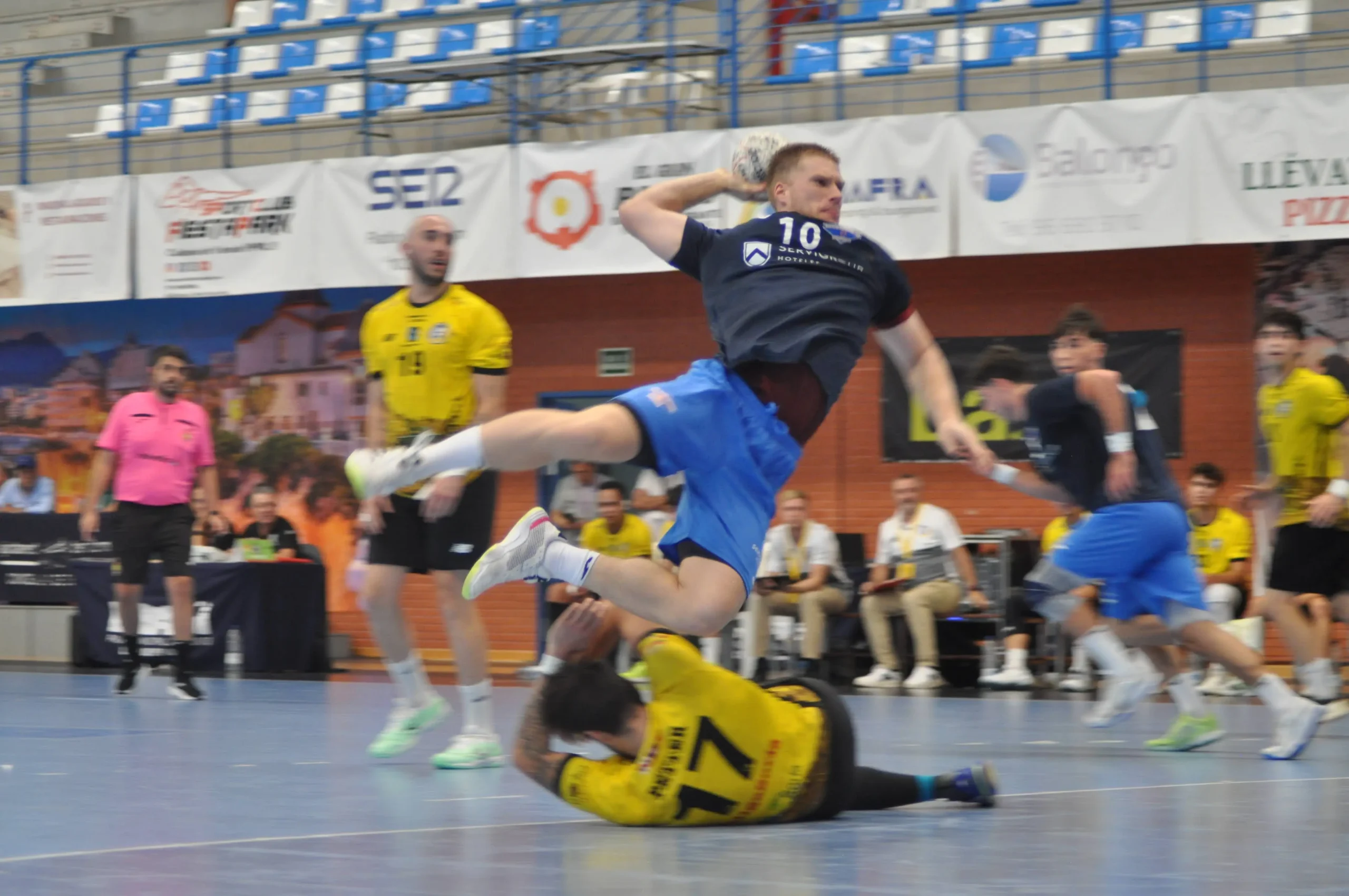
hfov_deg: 18.2
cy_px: 448
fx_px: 4210
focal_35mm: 112
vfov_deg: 12.1
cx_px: 674
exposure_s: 1/200
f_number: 4
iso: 1250
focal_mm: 75
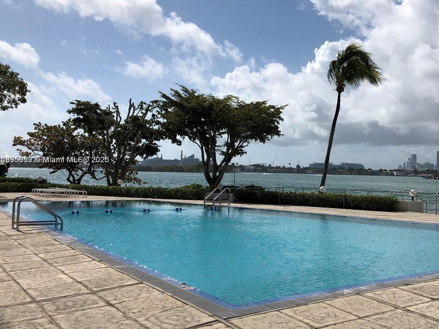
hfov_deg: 48.3
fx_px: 482
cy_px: 160
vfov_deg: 37.7
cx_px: 288
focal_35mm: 38
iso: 25
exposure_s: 1/6897
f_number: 1.8
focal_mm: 3.99
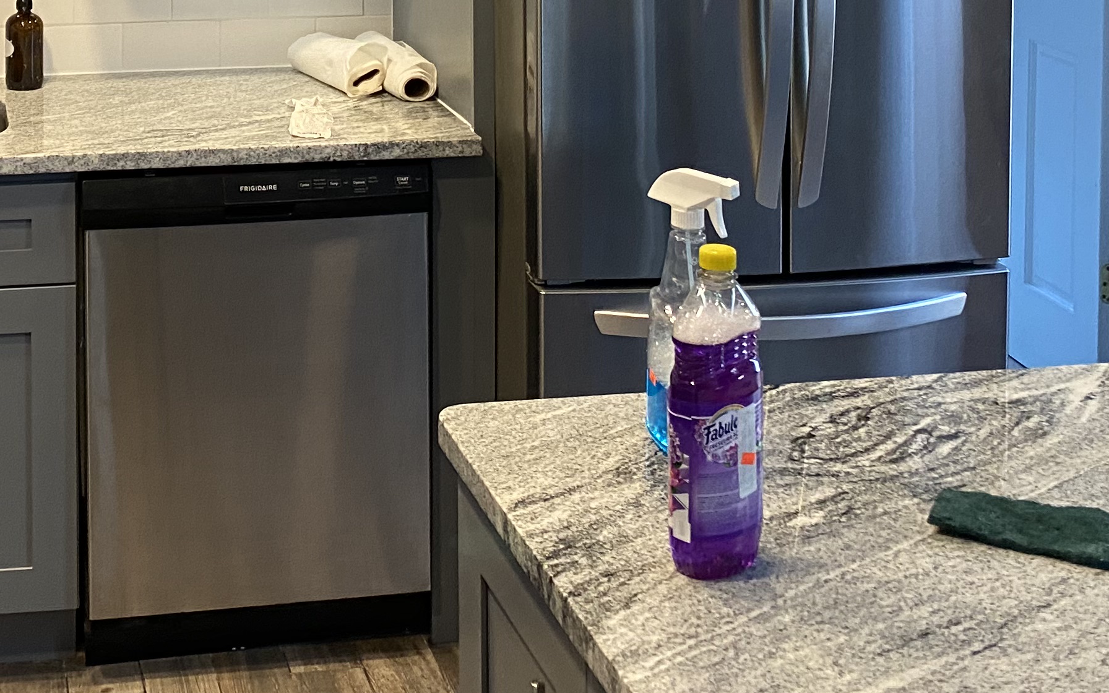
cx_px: 212
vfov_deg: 19.5
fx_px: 1874
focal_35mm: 62
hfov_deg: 32.0
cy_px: -174
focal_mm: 4.25
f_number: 1.8
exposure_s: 1/60
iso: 200
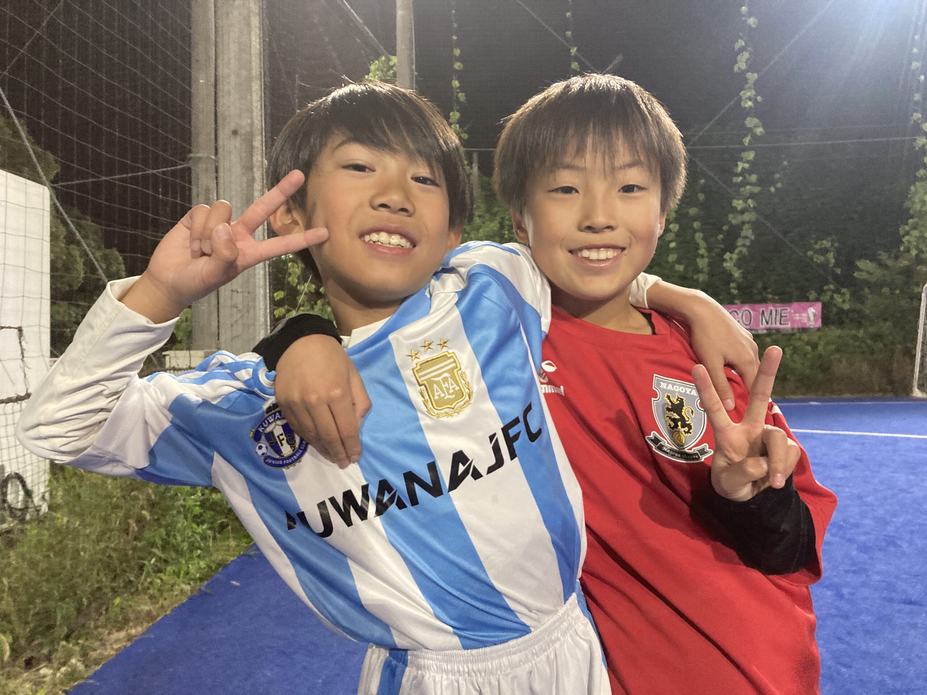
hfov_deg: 63.4
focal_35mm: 28
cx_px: 464
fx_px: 750
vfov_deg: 49.7
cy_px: 348
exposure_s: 1/30
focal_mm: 3.99
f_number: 1.8
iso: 400
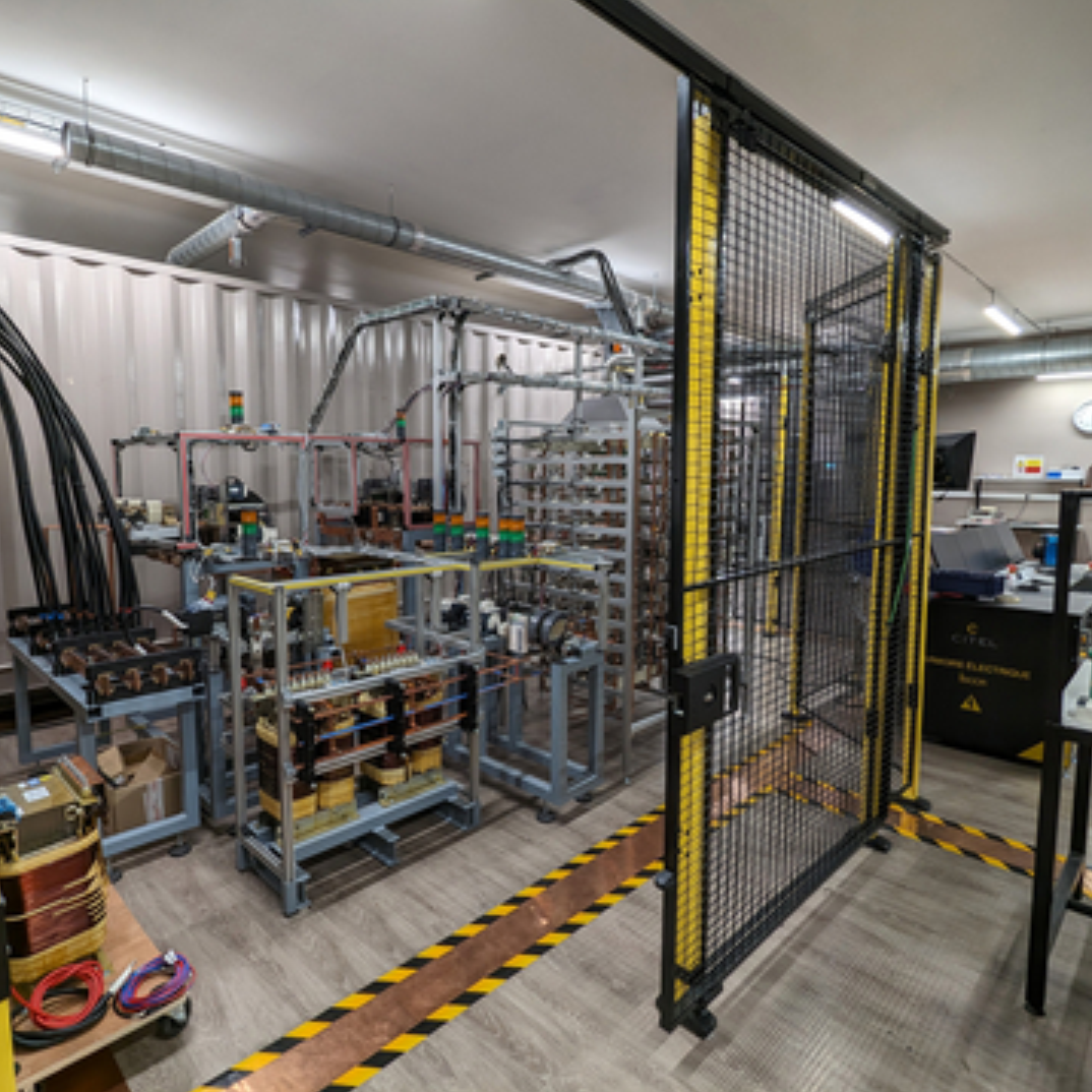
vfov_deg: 77.7
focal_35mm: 19
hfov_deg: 77.4
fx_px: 678
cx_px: 488
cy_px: 544
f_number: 2.2
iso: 67
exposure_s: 1/33.3
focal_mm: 2.35
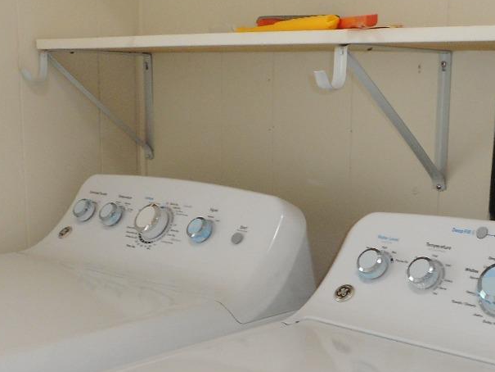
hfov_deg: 31.2
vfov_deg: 23.4
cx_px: 278
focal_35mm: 62
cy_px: 279
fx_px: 887
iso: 140
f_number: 3.7
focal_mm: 4.5
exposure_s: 1/30
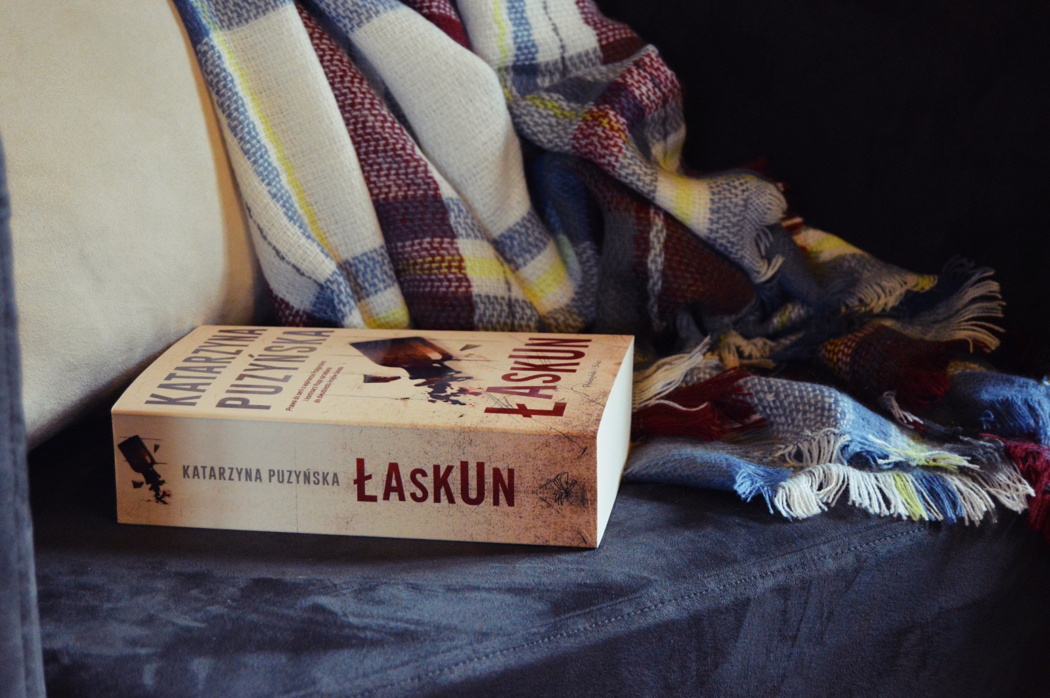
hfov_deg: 24.6
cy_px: 349
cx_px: 525
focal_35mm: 82
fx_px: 2404
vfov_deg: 16.5
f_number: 5.6
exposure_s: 1/25
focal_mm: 55
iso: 3200
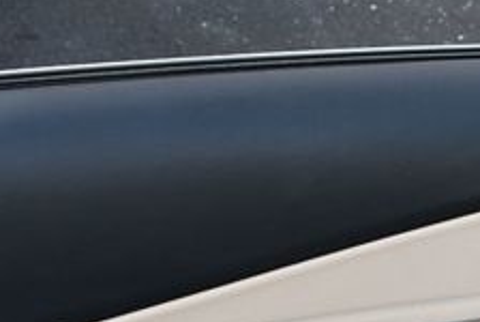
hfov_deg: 19.8
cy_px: 449
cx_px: 309
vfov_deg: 12.8
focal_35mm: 103
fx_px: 1375
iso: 400
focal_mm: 18
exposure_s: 1/250
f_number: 5
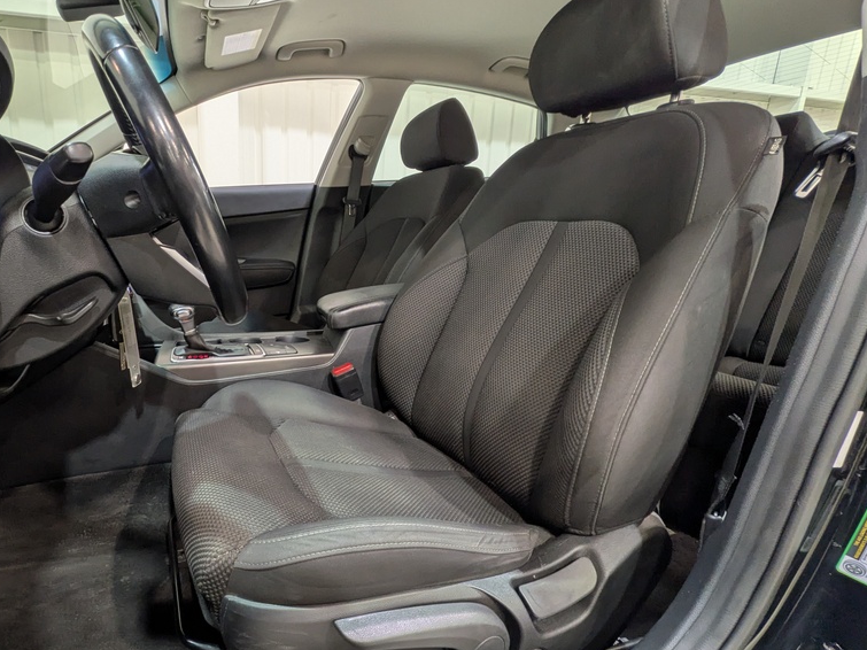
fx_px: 476
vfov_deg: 68.6
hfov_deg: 81.6
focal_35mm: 19
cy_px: 342
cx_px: 284
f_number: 2.2
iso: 66
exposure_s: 1/25
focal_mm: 1.83
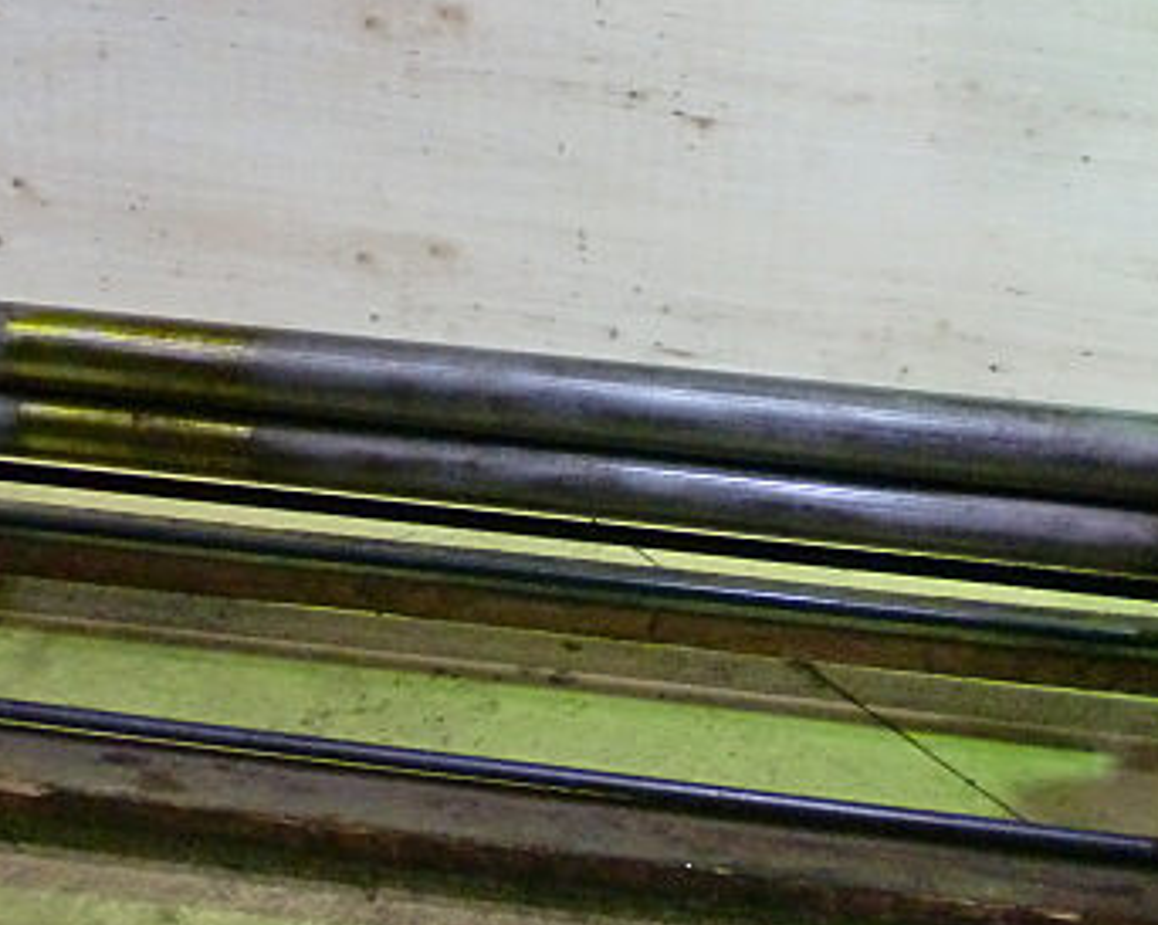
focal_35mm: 64
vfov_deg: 23.8
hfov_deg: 29.6
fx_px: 2192
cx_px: 609
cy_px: 481
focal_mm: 6.3
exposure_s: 1/60
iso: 640
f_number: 3.1
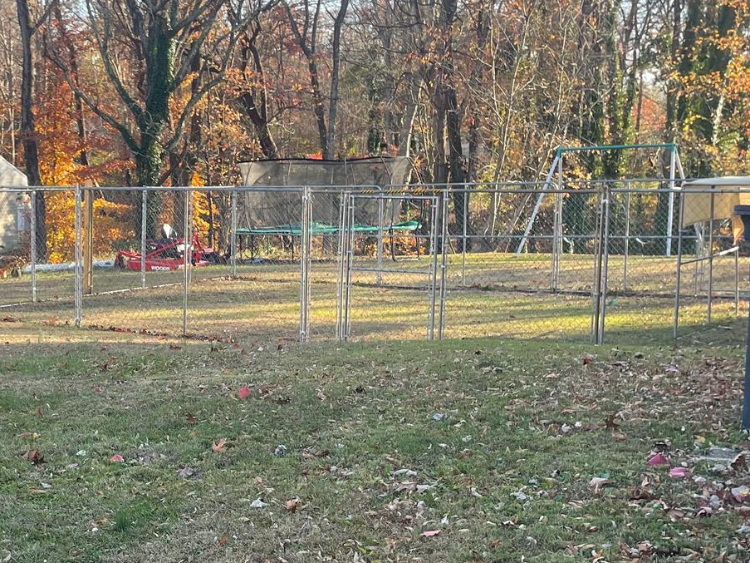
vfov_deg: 24.6
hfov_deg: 31.5
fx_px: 1278
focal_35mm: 59
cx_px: 108
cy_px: 390
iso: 32
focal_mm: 4.2
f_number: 1.6
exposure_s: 1/268
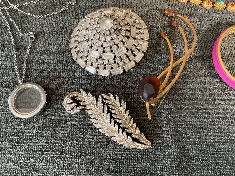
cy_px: 88
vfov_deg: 48.2
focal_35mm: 29
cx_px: 118
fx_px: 197
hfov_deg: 61.7
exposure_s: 1/60
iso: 200
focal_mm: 3
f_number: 1.8
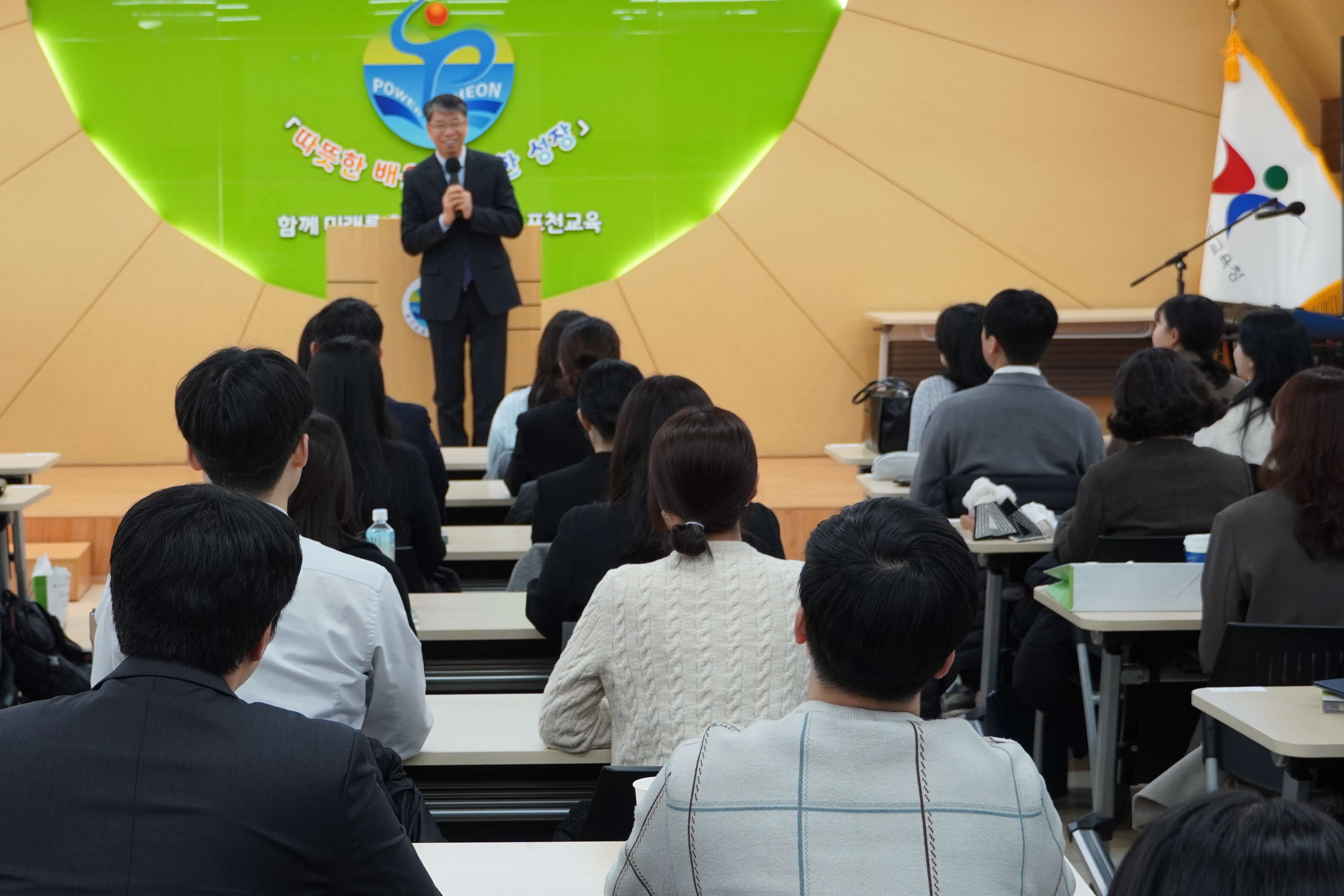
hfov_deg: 27.3
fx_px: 2751
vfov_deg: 18.5
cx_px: 440
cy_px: 382
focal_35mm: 74
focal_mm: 35
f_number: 4.5
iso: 500
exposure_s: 1/60
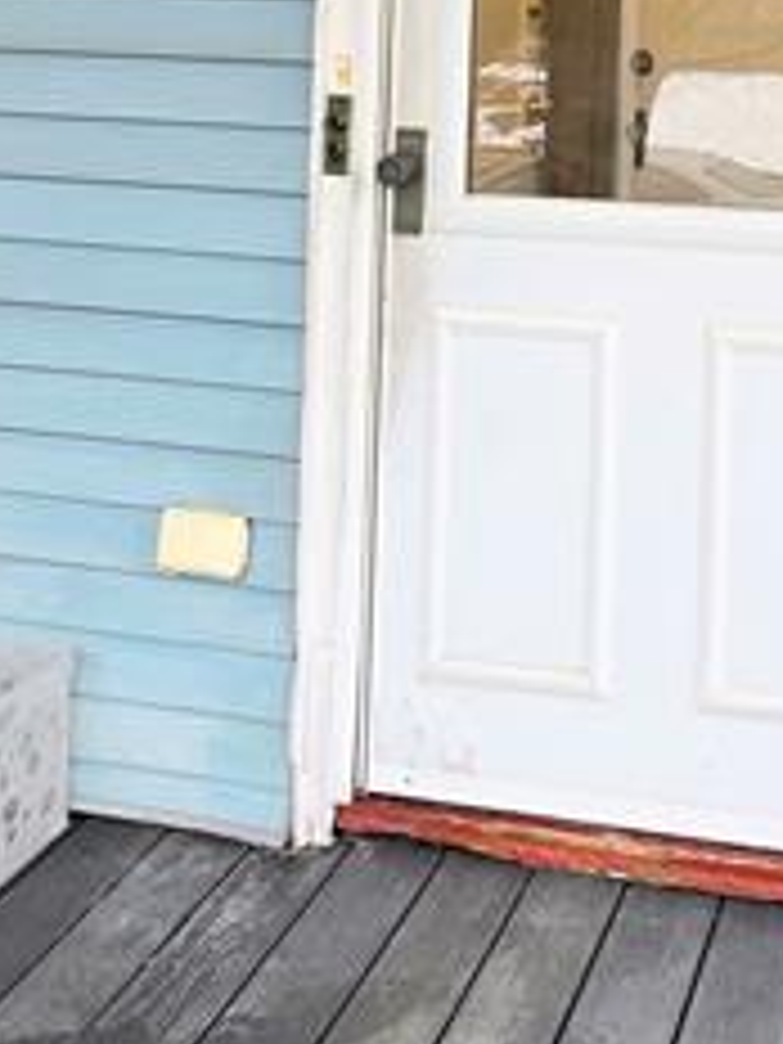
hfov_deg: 31.3
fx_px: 1297
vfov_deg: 39.1
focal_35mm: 43
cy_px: 14
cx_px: 770
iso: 50
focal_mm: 2.2
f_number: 1.9
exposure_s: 1/120
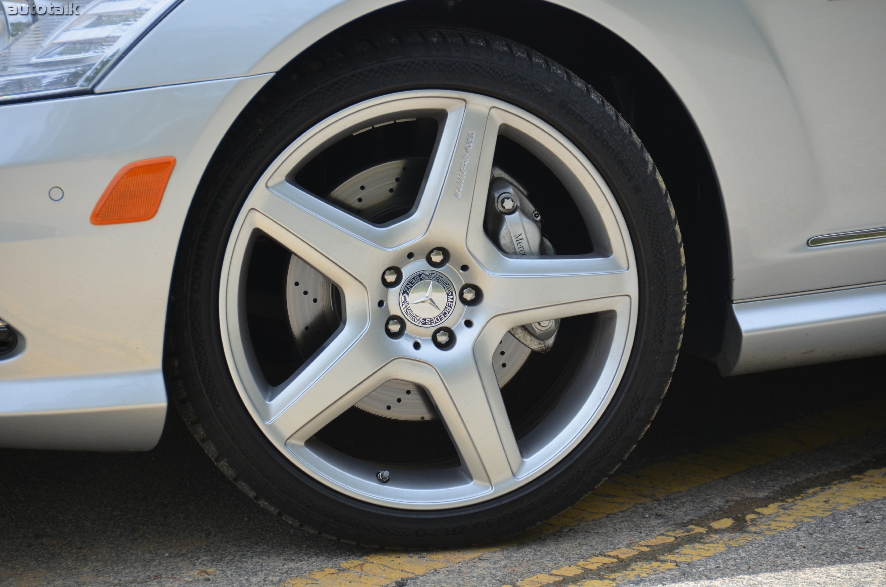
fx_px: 5526
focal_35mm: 225
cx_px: 443
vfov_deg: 6.1
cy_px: 294
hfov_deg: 9.2
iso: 450
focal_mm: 150
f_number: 5.6
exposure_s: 1/1000
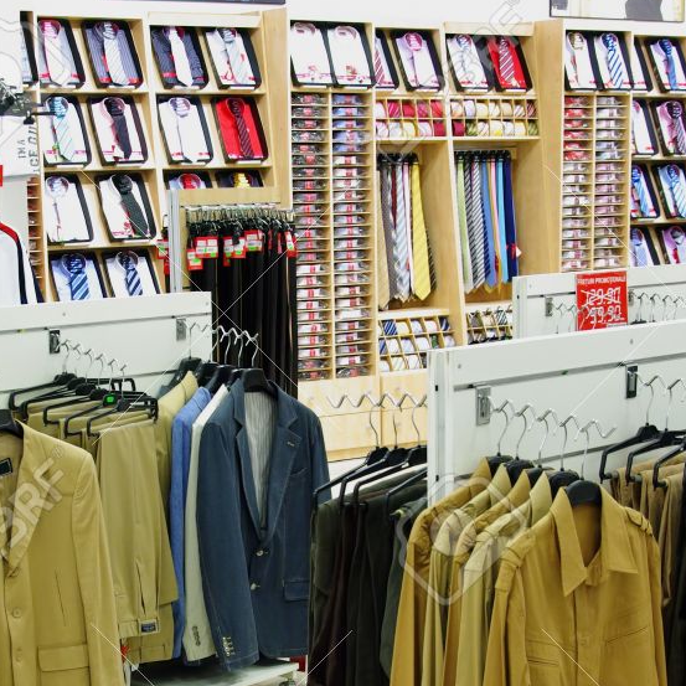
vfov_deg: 20.5
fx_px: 1883
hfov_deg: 20.6
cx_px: 223
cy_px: 491
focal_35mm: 84
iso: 800
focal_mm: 28
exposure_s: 1/25
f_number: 5.6
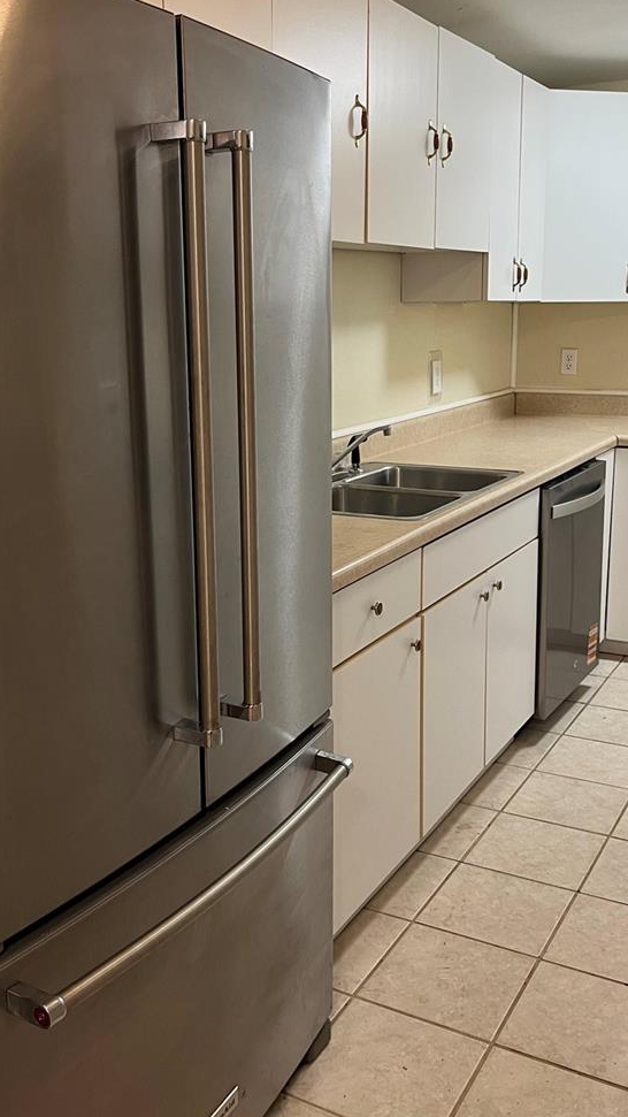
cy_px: 546
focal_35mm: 35
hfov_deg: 33.7
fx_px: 1036
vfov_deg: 56.6
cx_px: 299
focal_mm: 5.1
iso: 125
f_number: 1.6
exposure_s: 1/60
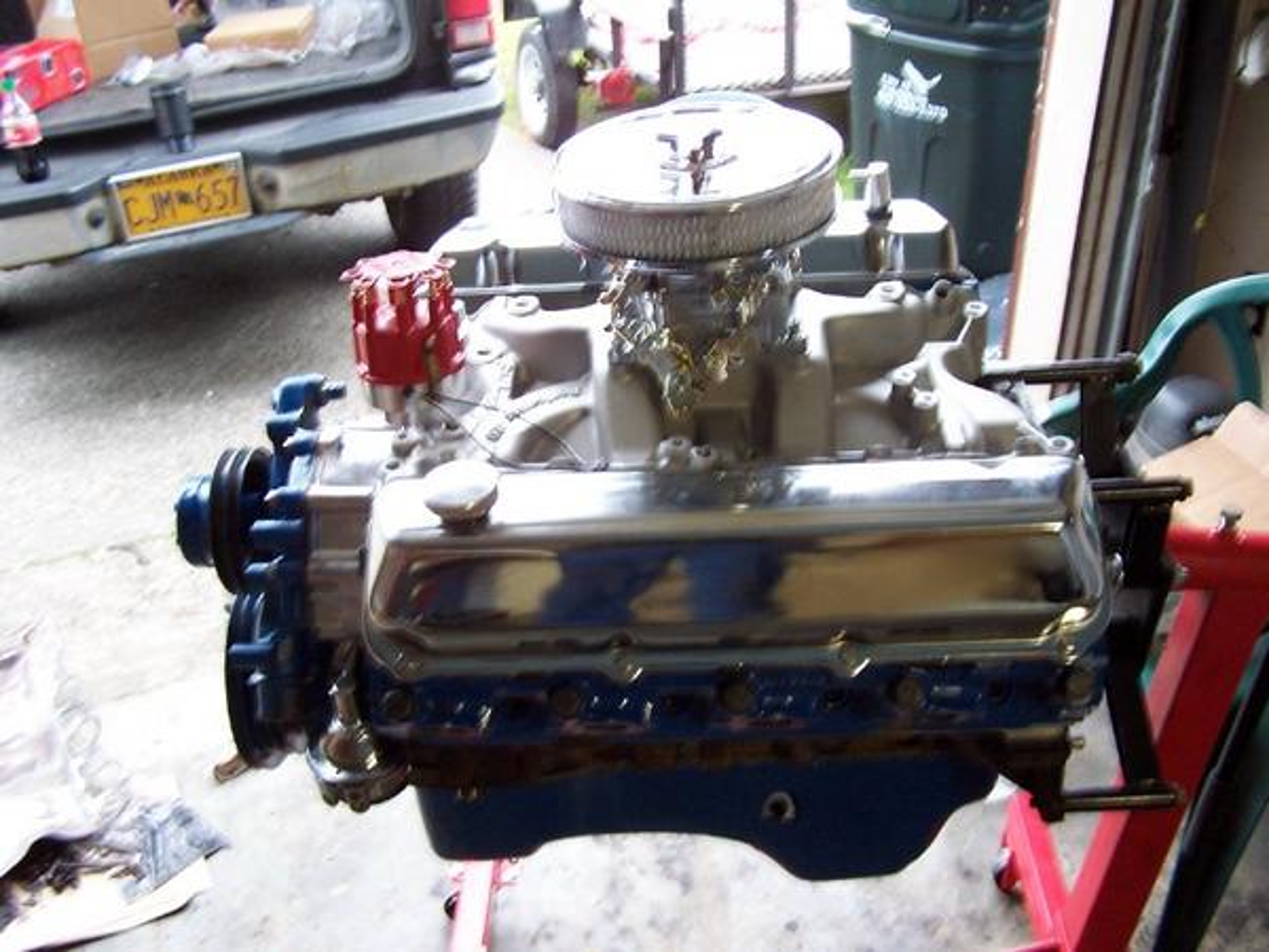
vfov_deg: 37.7
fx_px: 1393
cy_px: 476
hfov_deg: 49.0
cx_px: 634
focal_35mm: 38
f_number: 2.8
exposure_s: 1/10
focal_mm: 6.3
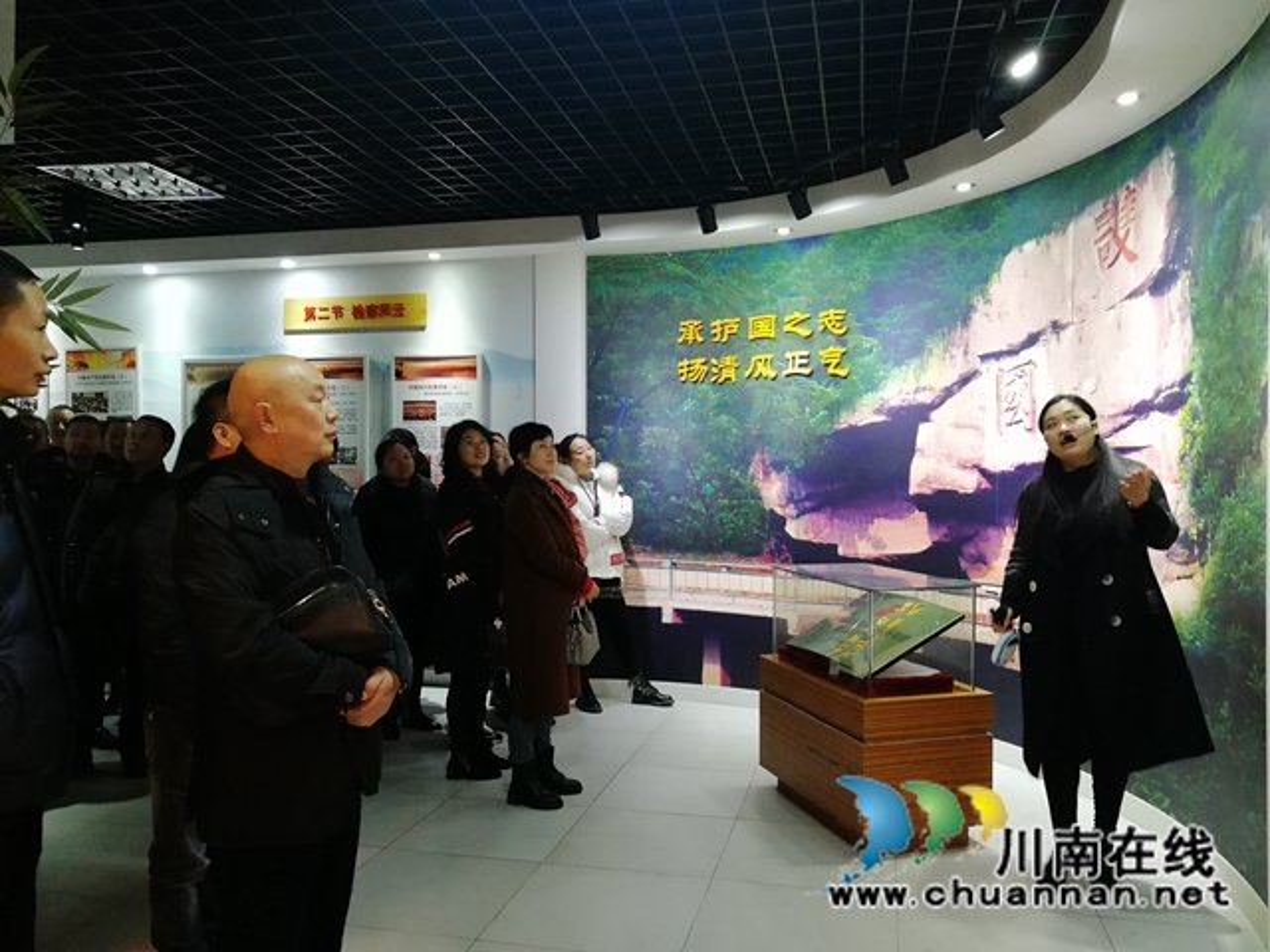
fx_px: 991
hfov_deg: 65.3
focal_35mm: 27
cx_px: 635
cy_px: 476
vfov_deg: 51.4
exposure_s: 1/25
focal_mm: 3.83
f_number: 1.8
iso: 320
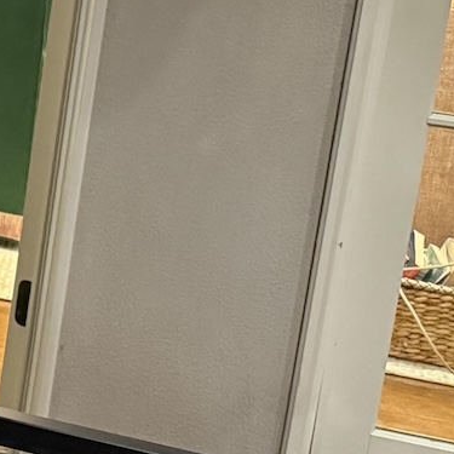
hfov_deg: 11.9
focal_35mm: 113
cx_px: -694
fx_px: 1677
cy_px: 6
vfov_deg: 15.2
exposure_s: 1/40
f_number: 1.78
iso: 1000
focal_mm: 6.76
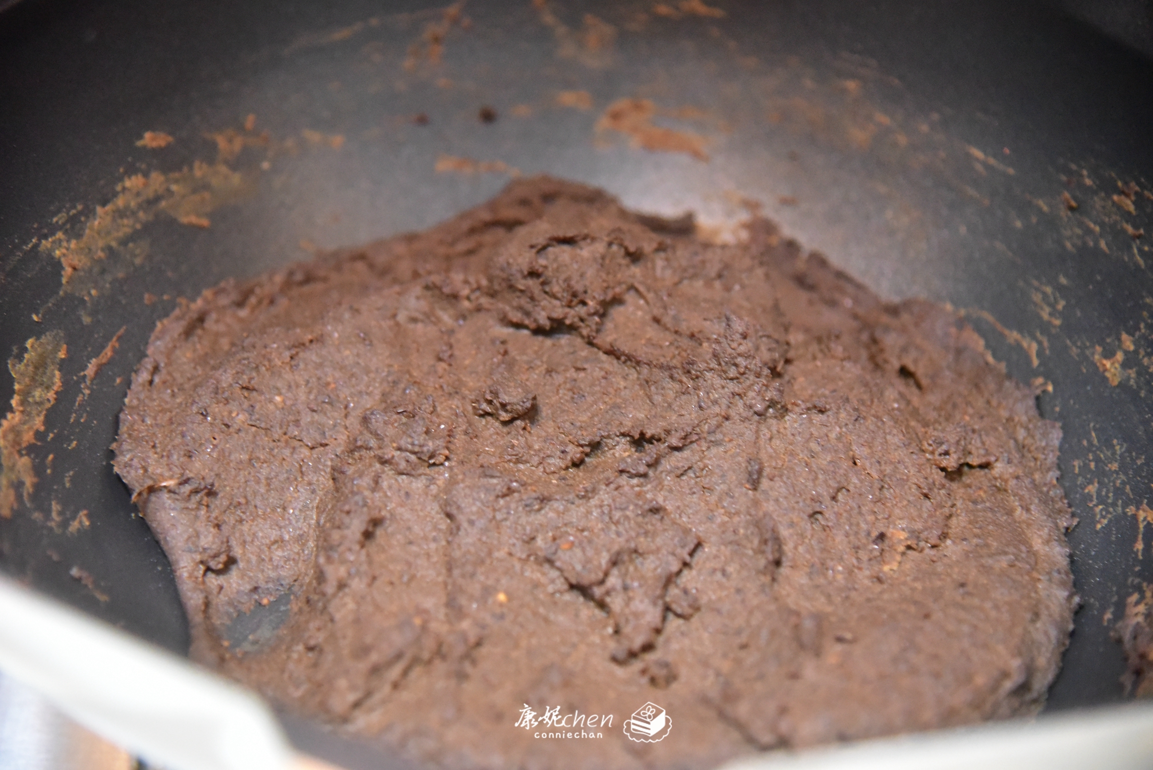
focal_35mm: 82
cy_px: 385
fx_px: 2627
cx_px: 576
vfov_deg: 16.7
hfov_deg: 24.8
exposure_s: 1/50
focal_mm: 82
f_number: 4
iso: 12800
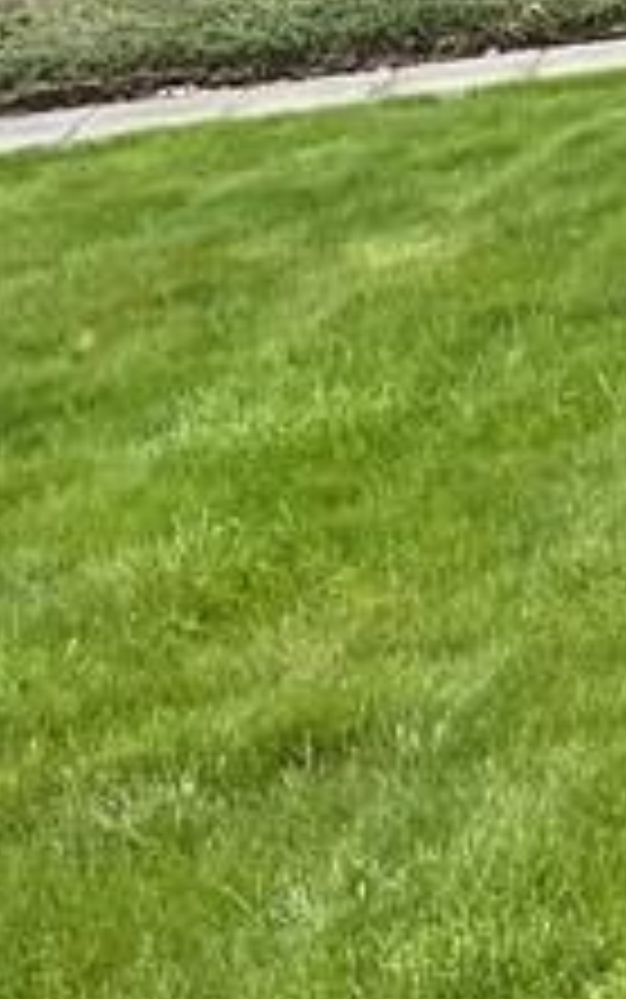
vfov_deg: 14.9
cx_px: 1788
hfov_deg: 8.8
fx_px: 3462
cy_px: -621
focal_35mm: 127
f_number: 1.6
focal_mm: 4.2
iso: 32
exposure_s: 1/1642
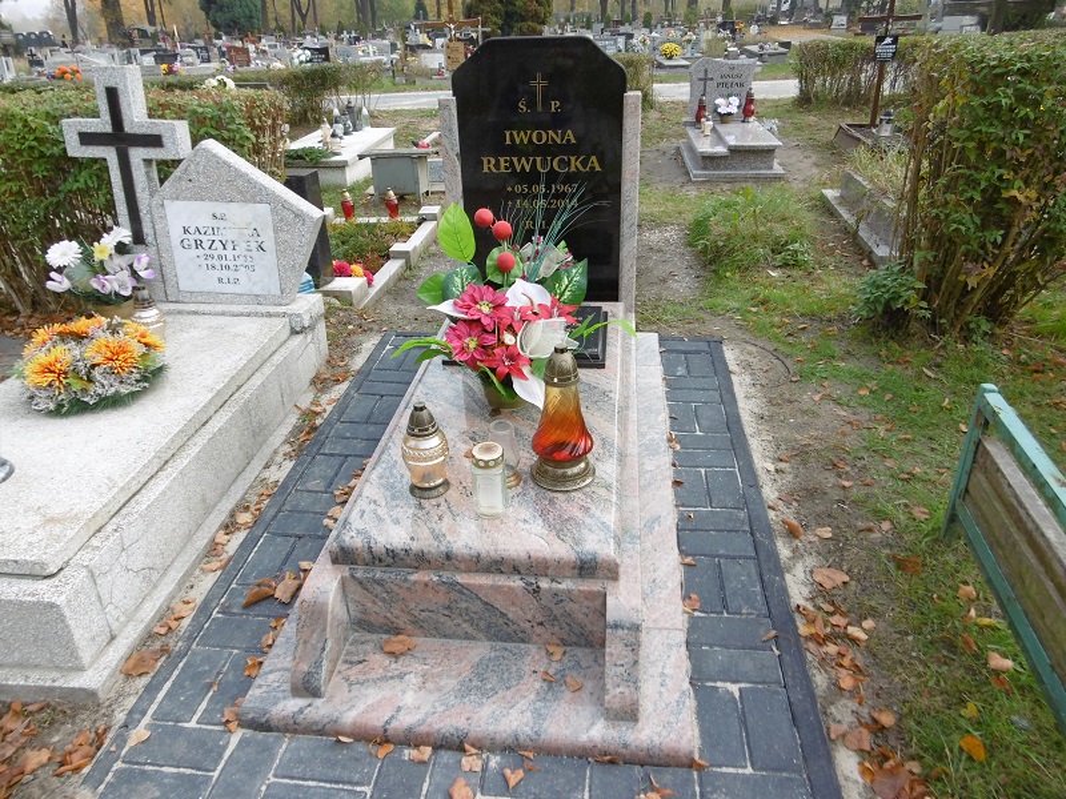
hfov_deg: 71.6
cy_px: 400
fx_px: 739
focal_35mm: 24
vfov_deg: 56.8
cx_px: 533
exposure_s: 1/160
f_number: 3.1
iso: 100
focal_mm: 4.3
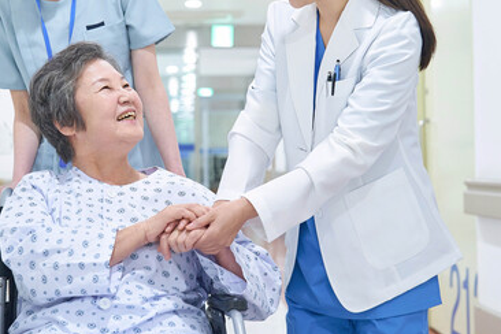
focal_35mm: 82
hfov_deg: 24.8
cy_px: 88
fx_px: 1141
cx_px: 224
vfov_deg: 16.6
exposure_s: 1/100
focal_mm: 50
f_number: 3.5
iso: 640
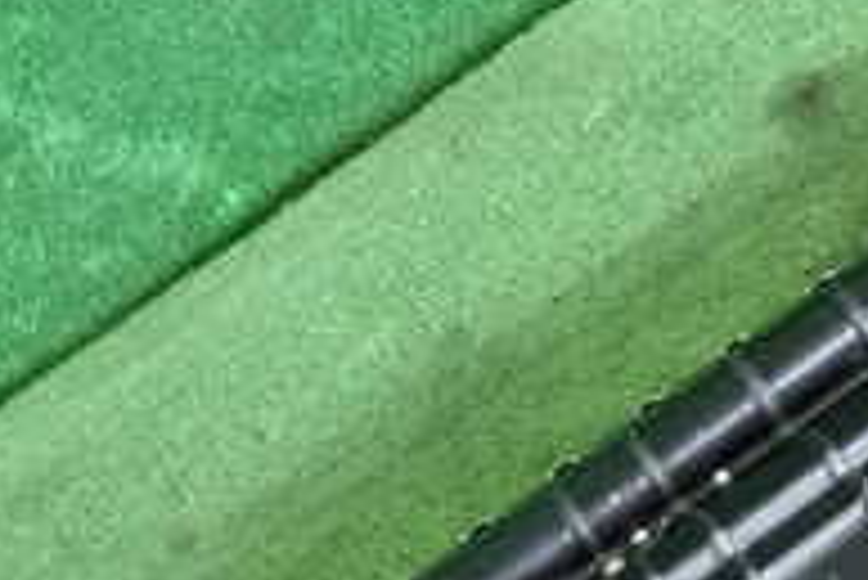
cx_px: 463
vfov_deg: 13.9
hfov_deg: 21.0
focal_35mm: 97
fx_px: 2340
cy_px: 625
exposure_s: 1/125
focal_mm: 5.4
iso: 2000
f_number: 2.3
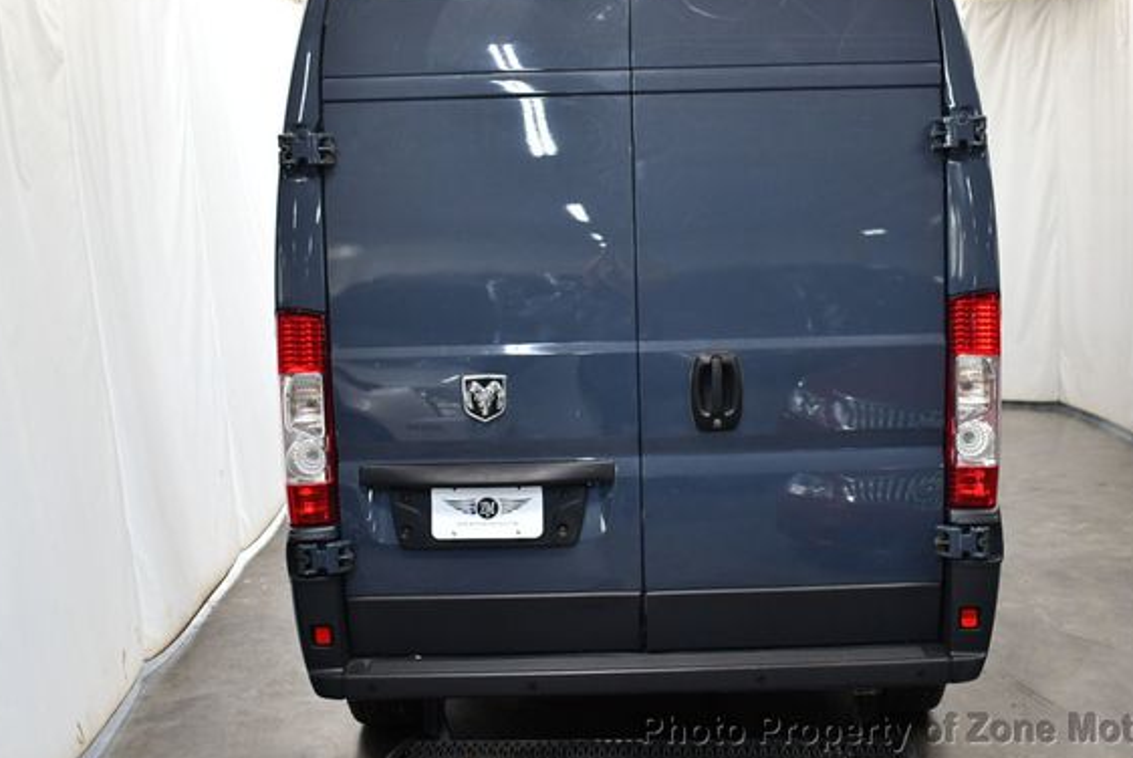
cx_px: 615
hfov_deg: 47.3
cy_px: 337
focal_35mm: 41
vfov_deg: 32.7
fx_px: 1292
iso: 1000
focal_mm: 18
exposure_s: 1/125
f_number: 3.5
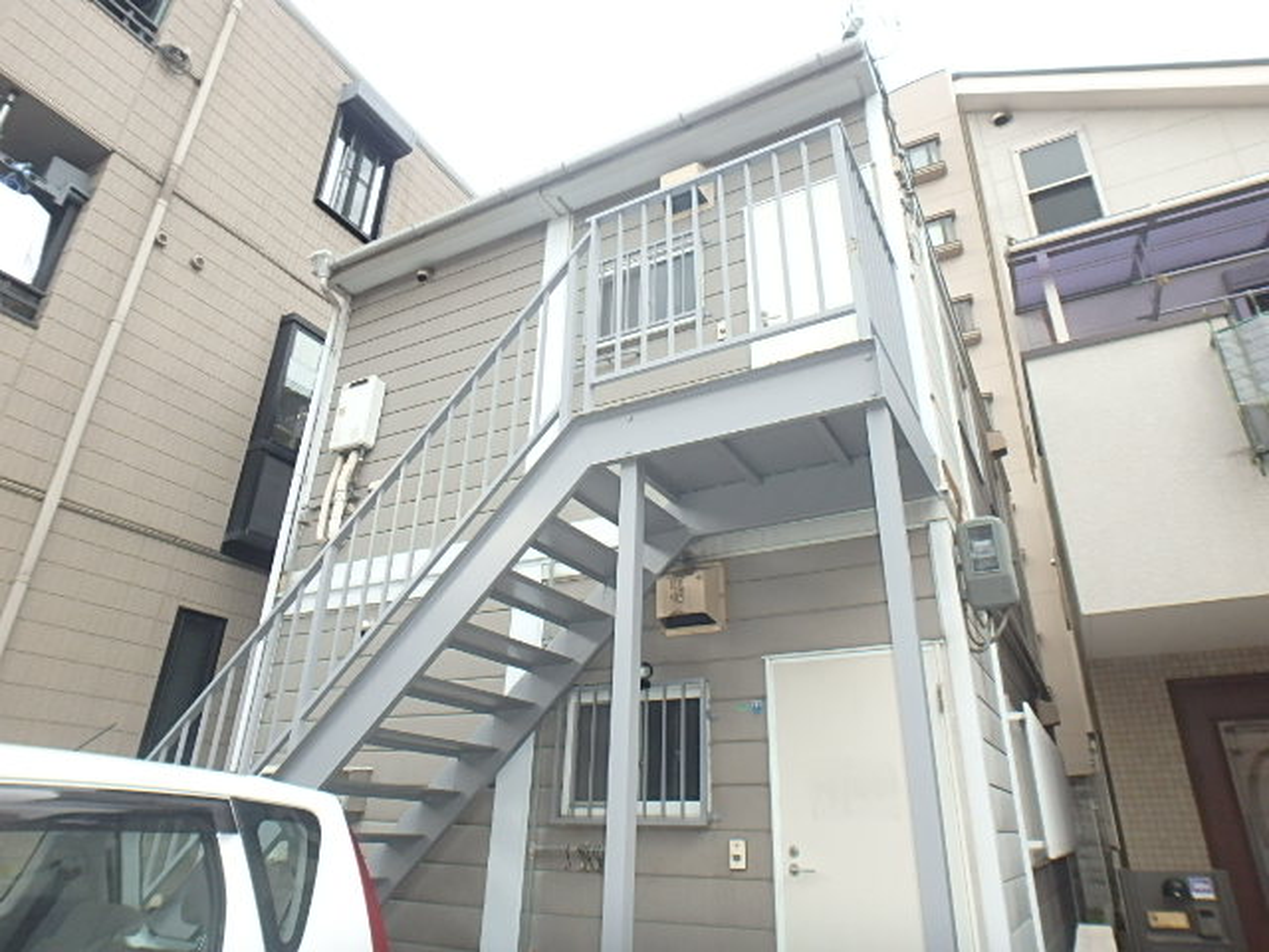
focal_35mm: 21
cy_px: 476
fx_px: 770
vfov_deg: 63.4
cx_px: 634
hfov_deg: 79.0
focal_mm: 3.7
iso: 200
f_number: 3.5
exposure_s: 1/30
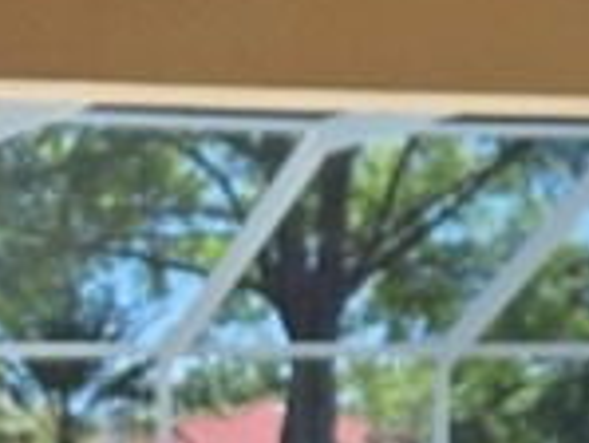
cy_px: 922
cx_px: -265
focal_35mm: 158
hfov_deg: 12.0
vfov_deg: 8.8
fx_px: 2691
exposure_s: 1/682
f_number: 1.8
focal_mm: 5.4
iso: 25
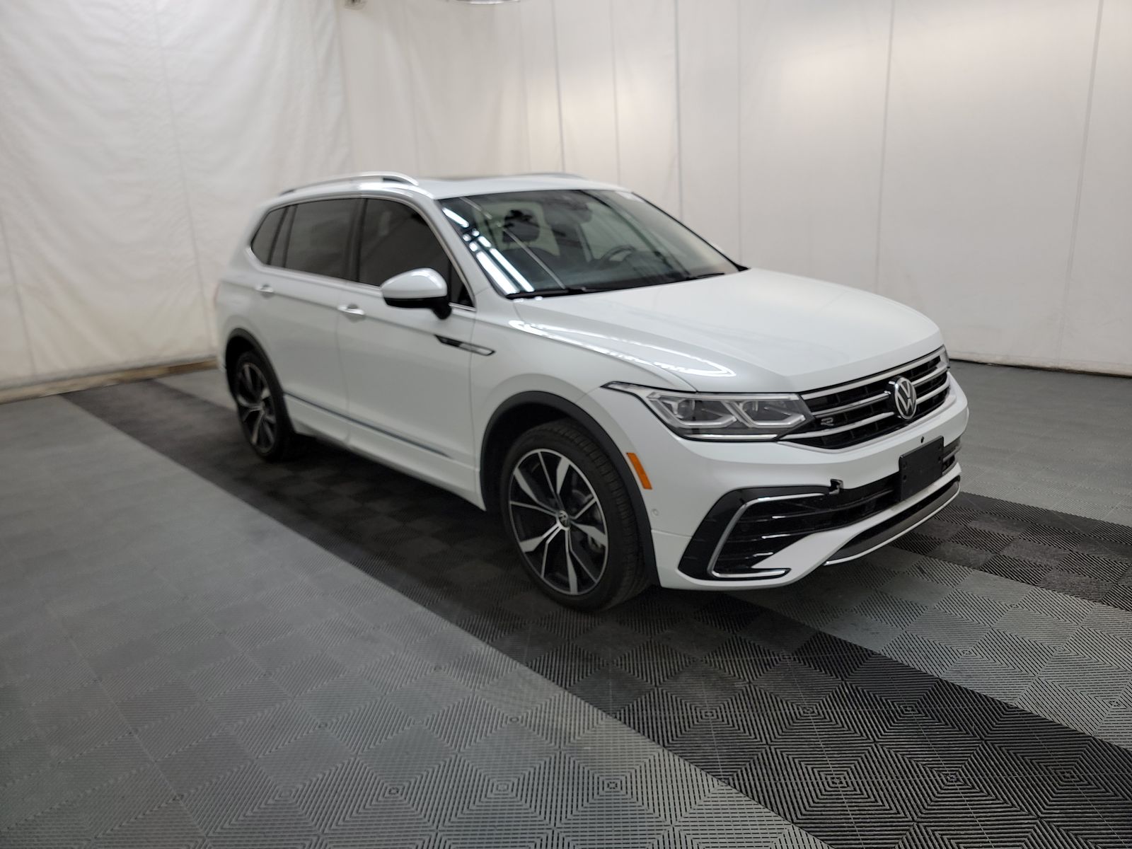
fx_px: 785
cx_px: 566
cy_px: 424
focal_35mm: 24
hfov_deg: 71.6
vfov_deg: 56.8
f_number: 1.8
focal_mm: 6.7
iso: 124
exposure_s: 1/59
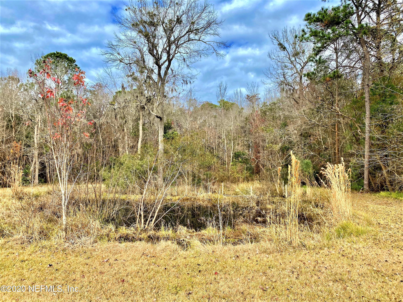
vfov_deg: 53.1
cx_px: 202
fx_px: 303
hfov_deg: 67.3
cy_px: 151
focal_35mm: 26
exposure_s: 1/1808
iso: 32
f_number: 1.8
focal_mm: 4.25
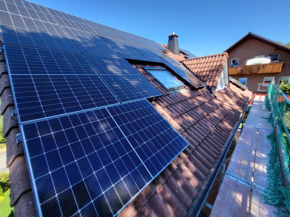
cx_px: 145
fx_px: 109
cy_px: 108
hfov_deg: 106.2
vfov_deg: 89.9
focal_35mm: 13
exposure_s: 1/204
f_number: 2.2
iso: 32
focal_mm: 1.74
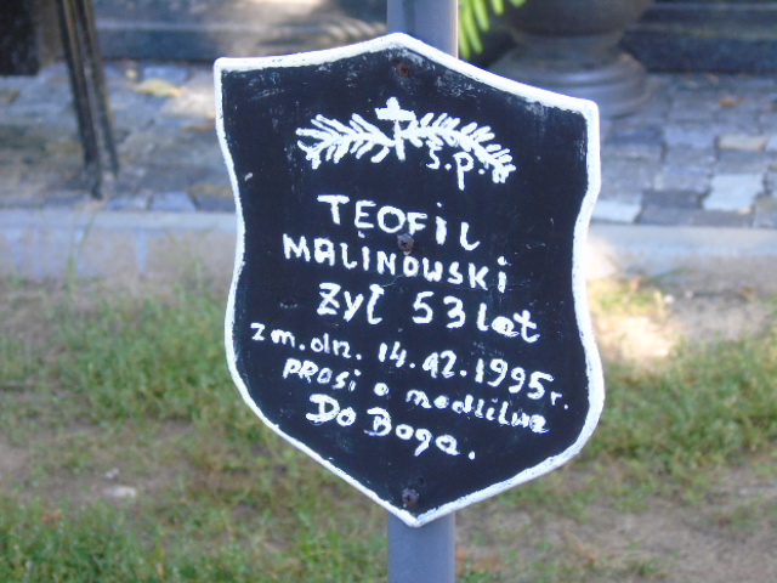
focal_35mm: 186
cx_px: 388
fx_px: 4175
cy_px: 292
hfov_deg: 10.6
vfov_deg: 8.0
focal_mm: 33
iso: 400
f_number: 5
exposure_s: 1/100
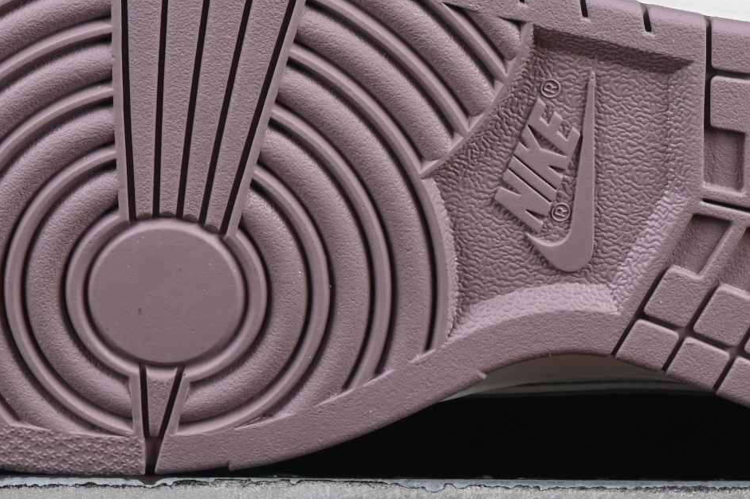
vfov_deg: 6.2
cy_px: 22
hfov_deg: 9.3
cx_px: 470
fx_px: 4624
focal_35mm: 222
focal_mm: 50
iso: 160
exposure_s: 1/80
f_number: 8
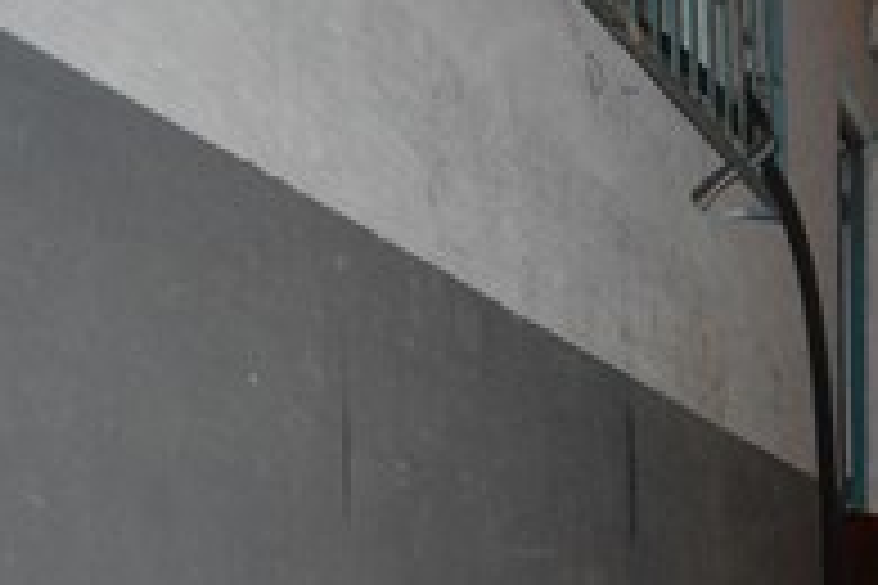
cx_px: 1261
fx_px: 2024
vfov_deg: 15.6
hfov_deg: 21.2
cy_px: 783
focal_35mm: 83
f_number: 3.5
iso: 3200
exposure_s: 1/60
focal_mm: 18
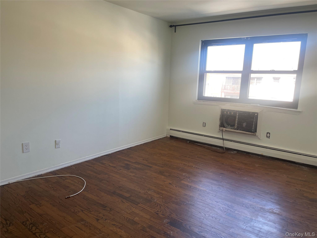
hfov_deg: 67.3
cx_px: 158
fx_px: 238
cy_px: 119
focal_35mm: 26
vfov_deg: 53.1
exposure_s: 1/121
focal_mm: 4.2
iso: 50
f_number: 1.6
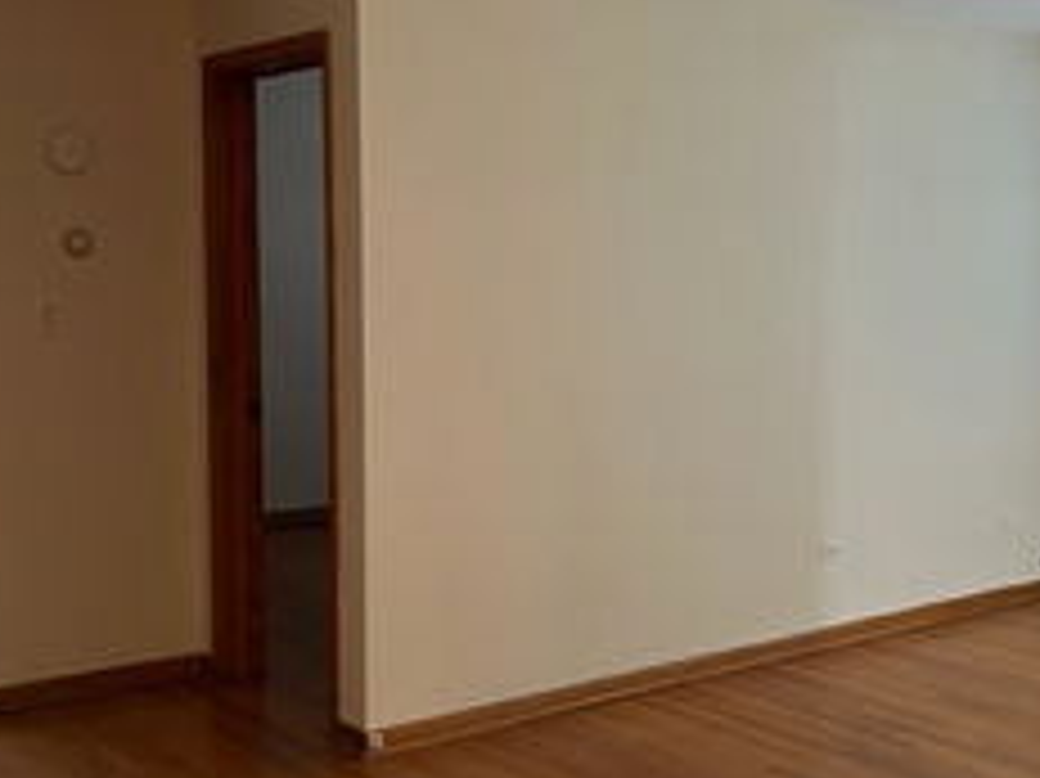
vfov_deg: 30.2
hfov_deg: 38.9
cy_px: 391
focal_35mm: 48
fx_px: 1441
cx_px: 745
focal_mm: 5.7
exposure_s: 1/60
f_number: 1.5
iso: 320
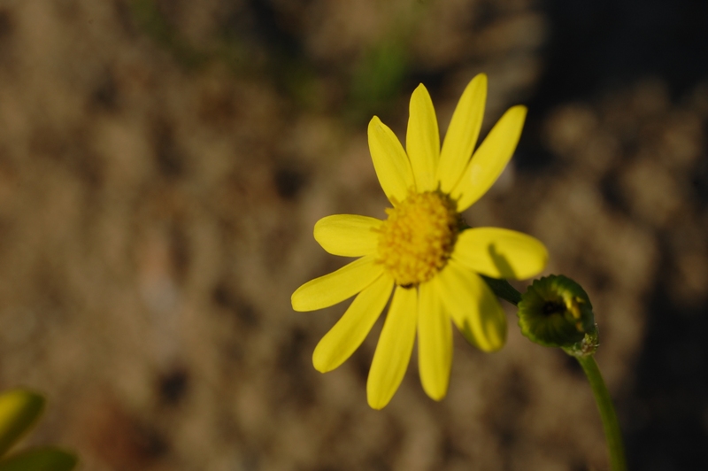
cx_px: 354
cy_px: 236
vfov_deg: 16.5
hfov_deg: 24.6
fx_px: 1621
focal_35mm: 82
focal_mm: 55
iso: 200
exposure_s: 1/200
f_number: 8
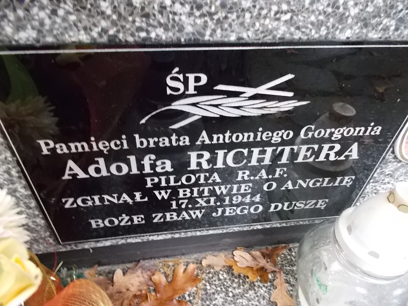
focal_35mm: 26
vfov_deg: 53.1
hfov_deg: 67.3
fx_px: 306
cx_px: 204
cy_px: 153
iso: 400
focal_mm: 4.6
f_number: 3.2
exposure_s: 1/40
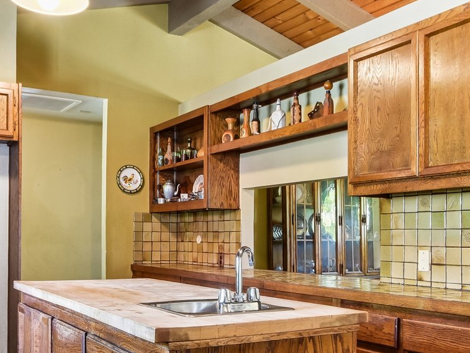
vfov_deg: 36.4
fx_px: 530
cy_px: 237
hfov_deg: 47.9
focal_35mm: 39
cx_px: 229
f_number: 8
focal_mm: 10
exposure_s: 2
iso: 100
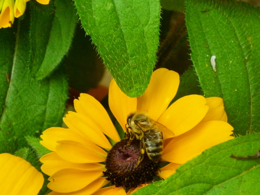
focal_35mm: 102
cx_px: 130
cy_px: 98
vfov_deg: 14.5
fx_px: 766
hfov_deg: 19.3
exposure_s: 1/250
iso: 320
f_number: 5.2
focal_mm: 11.5
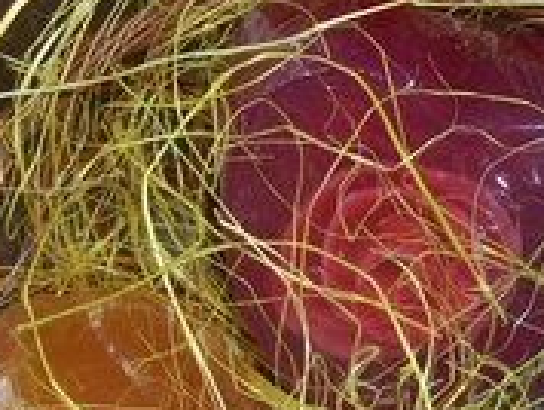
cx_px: 406
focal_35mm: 105
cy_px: 396
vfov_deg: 13.9
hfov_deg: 18.6
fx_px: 1652
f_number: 2.8
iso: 160
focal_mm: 5.7
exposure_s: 1/60
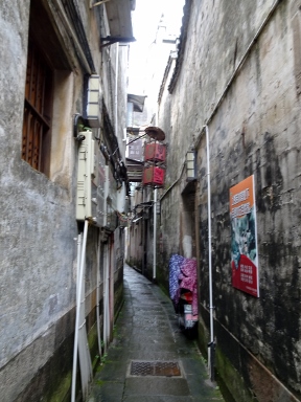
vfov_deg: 69.4
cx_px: 146
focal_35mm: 25
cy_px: 207
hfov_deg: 54.9
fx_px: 290
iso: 100
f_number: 3.5
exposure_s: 1/30
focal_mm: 4.1
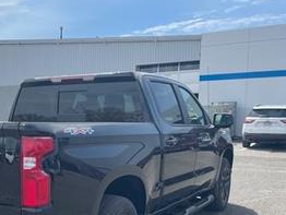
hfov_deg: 36.5
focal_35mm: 50
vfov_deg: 28.4
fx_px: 413
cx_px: 48
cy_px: 178
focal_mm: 4.2
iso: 32
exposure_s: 1/1916
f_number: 1.6
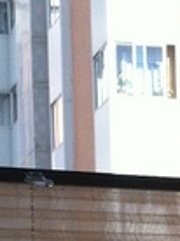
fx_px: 1586
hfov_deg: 6.4
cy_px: 409
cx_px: 232
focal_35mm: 228
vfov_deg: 8.4
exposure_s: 1/425
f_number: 2.8
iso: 80
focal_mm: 3.85
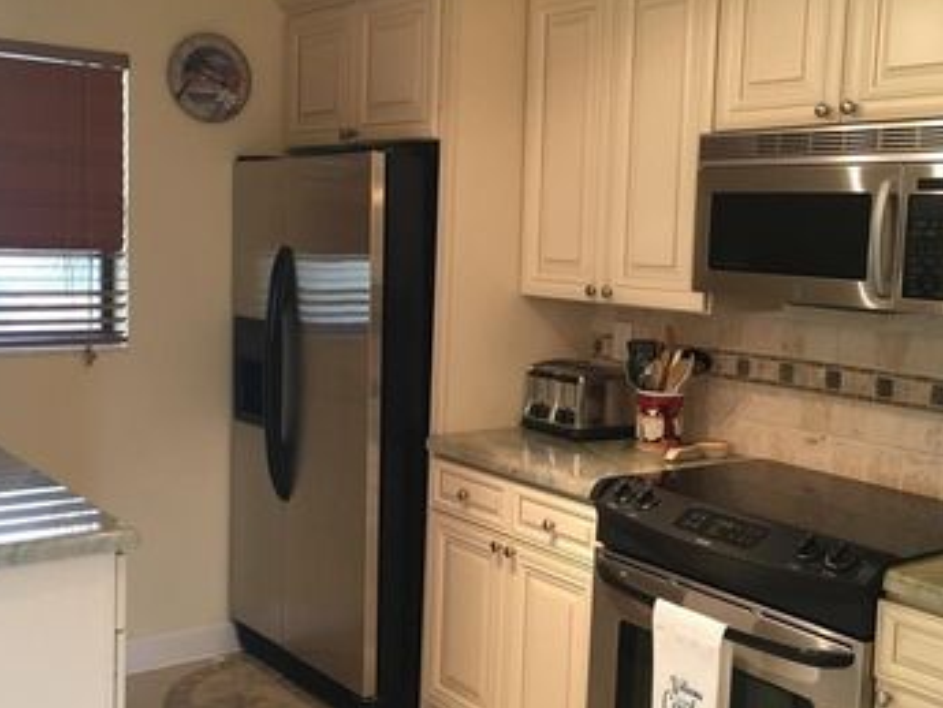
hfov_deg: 44.8
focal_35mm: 42
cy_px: 351
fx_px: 1145
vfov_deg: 34.4
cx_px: 492
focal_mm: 4.15
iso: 100
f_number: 2.2
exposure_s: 1/30
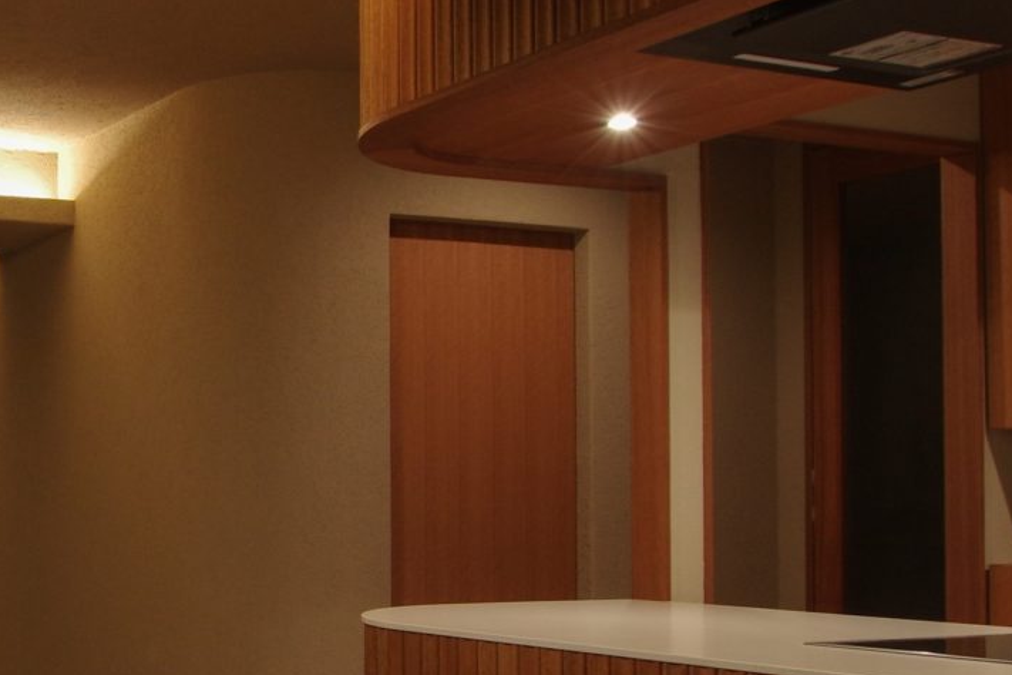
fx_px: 1518
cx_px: -28
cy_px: 480
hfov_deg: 33.4
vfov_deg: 24.9
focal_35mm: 54
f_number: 8
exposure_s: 1/3.33
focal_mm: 10
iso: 400
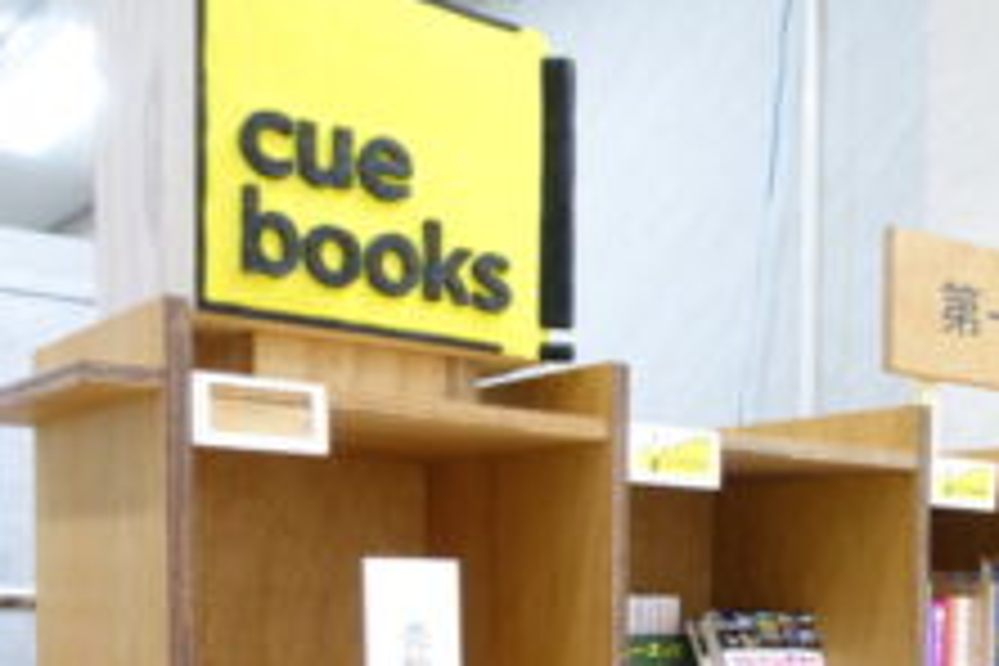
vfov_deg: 23.7
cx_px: 1089
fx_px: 1498
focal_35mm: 54
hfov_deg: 32.6
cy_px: 711
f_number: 2.5
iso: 125
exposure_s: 1/25
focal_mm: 8.8
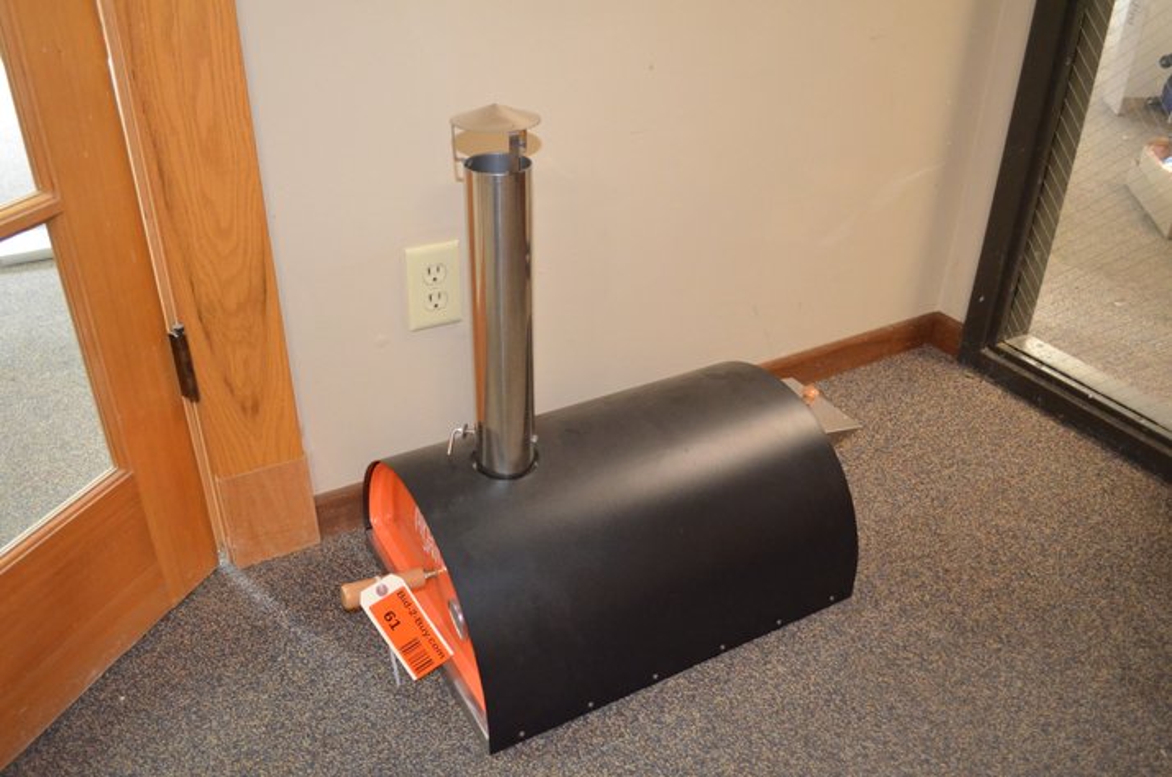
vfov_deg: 43.4
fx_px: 975
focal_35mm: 30
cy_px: 388
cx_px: 586
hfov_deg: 62.0
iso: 3200
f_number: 3.8
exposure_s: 1/60
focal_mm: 20
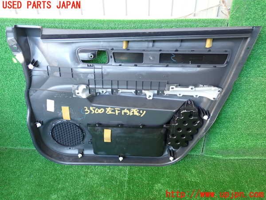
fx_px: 231
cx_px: 133
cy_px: 100
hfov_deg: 60.0
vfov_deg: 46.8
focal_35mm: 30
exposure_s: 1/30
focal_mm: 5.4
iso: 200
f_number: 2.3
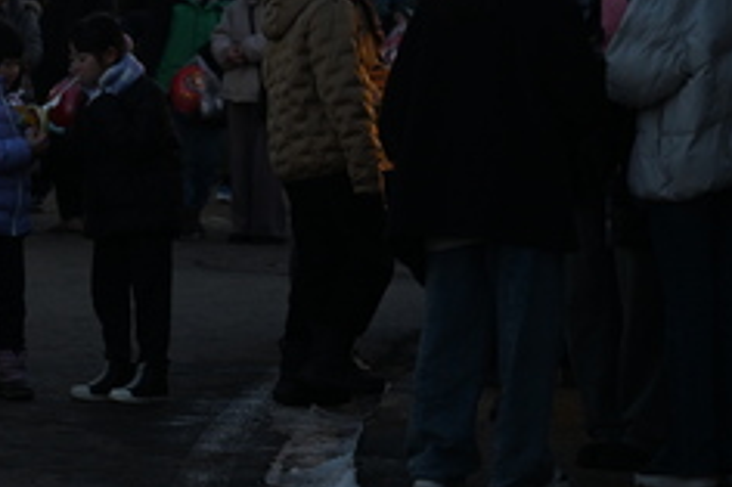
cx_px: 56
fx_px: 4958
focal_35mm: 244
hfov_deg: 8.4
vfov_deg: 5.6
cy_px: 29
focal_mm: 120
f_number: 4
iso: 2000
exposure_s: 1/1000
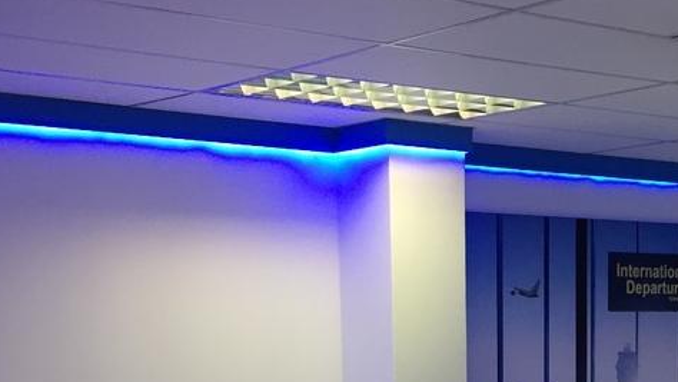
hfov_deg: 26.0
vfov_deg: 14.4
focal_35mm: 80
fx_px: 1439
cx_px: 546
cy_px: 519
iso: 50
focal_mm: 4.15
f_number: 2.2
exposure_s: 1/33
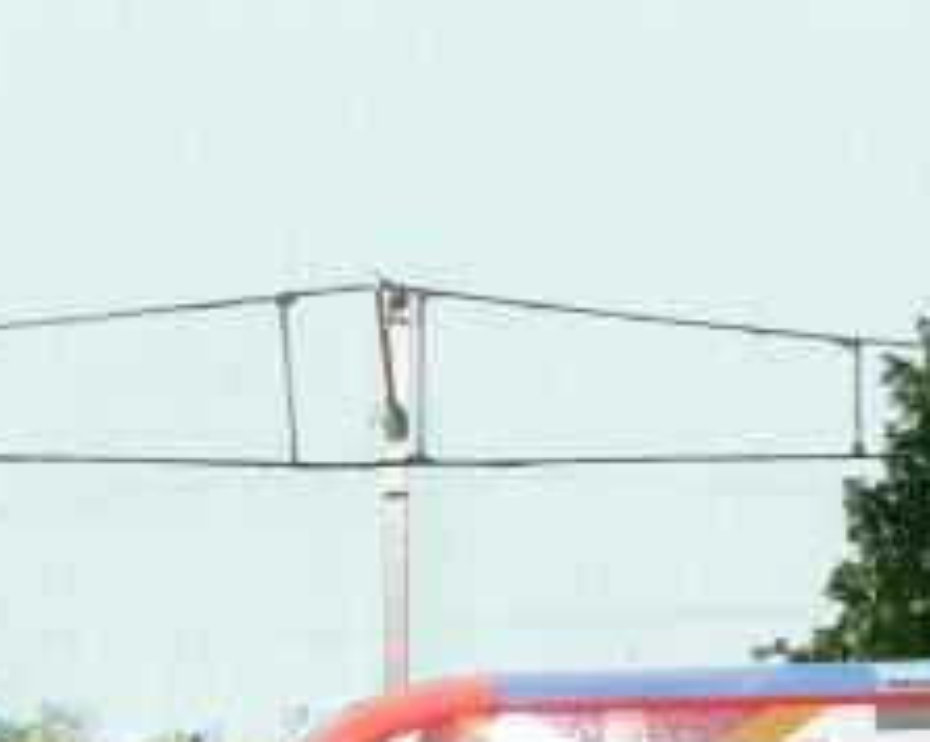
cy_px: 763
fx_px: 2778
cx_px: 1310
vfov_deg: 14.9
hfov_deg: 17.5
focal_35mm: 101
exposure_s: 1/250
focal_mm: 6
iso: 80
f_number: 4
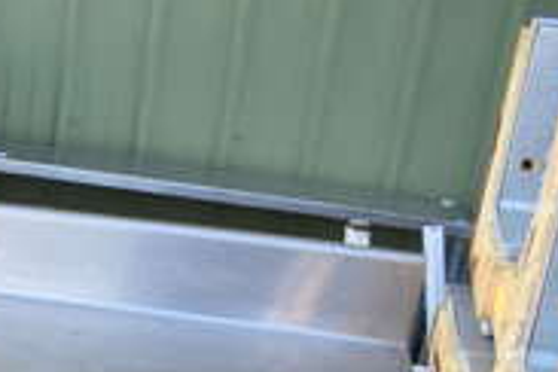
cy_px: 616
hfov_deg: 19.6
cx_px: -284
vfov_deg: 13.9
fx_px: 1395
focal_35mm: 90
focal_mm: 18
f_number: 5.6
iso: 220
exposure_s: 1/125
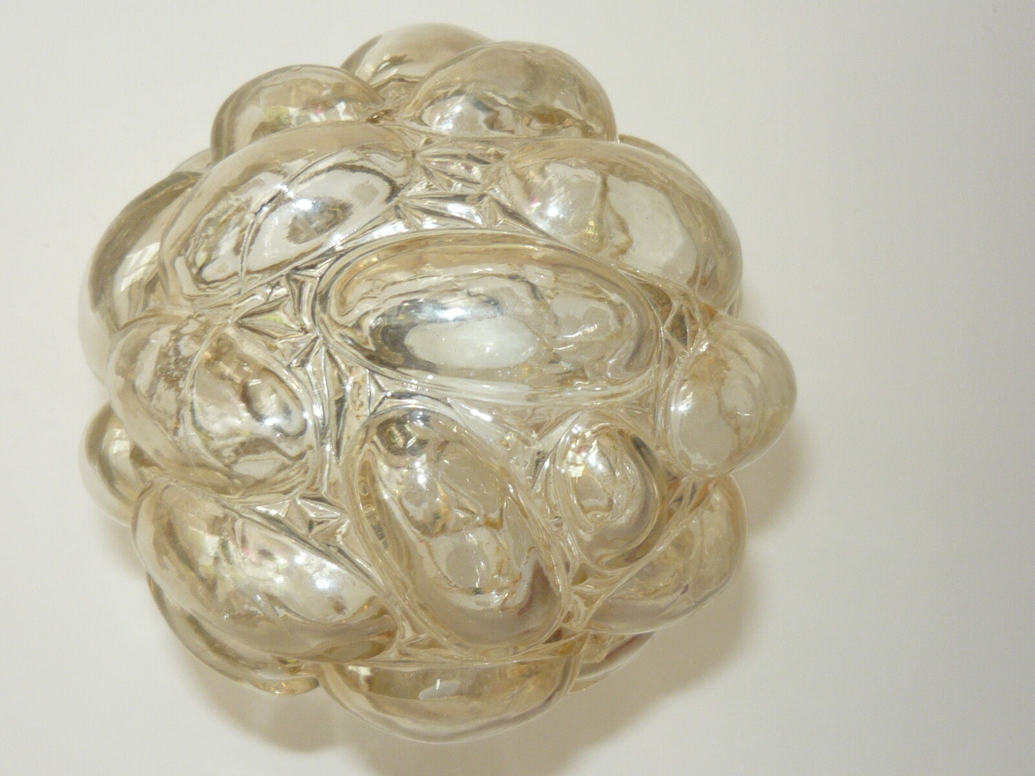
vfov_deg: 27.5
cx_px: 518
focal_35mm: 53
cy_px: 388
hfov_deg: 36.2
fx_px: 1585
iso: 100
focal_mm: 5.5
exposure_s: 1/100
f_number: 2.8
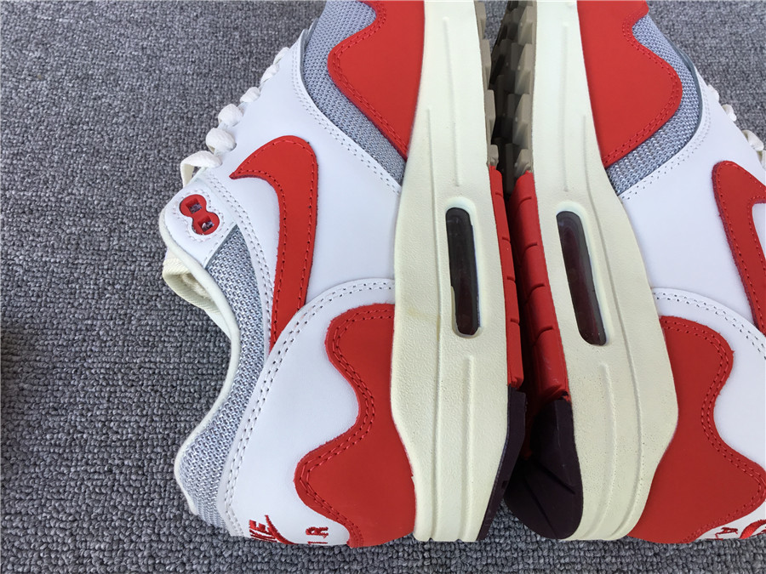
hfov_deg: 58.4
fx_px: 686
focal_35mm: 31
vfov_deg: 45.4
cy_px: 287
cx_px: 383
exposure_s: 1/102
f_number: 2.4
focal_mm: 3.3
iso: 25
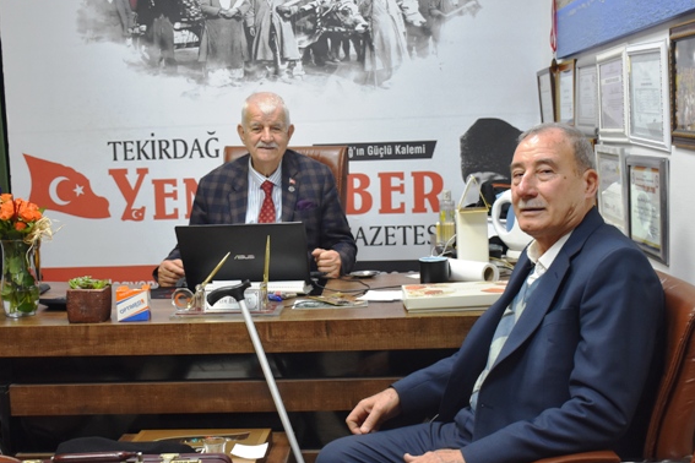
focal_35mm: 49
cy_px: 216
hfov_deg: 40.5
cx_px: 305
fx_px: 940
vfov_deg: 27.7
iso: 800
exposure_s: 1/80
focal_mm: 23
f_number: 4.5
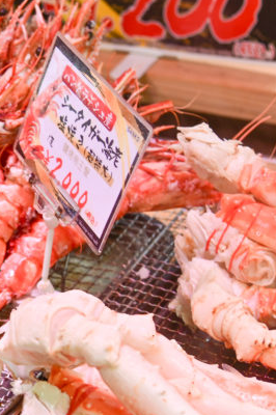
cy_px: 266
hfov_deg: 10.6
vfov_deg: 16.0
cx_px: -22
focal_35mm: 128
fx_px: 1474
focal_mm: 50
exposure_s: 1/50
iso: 110
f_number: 4
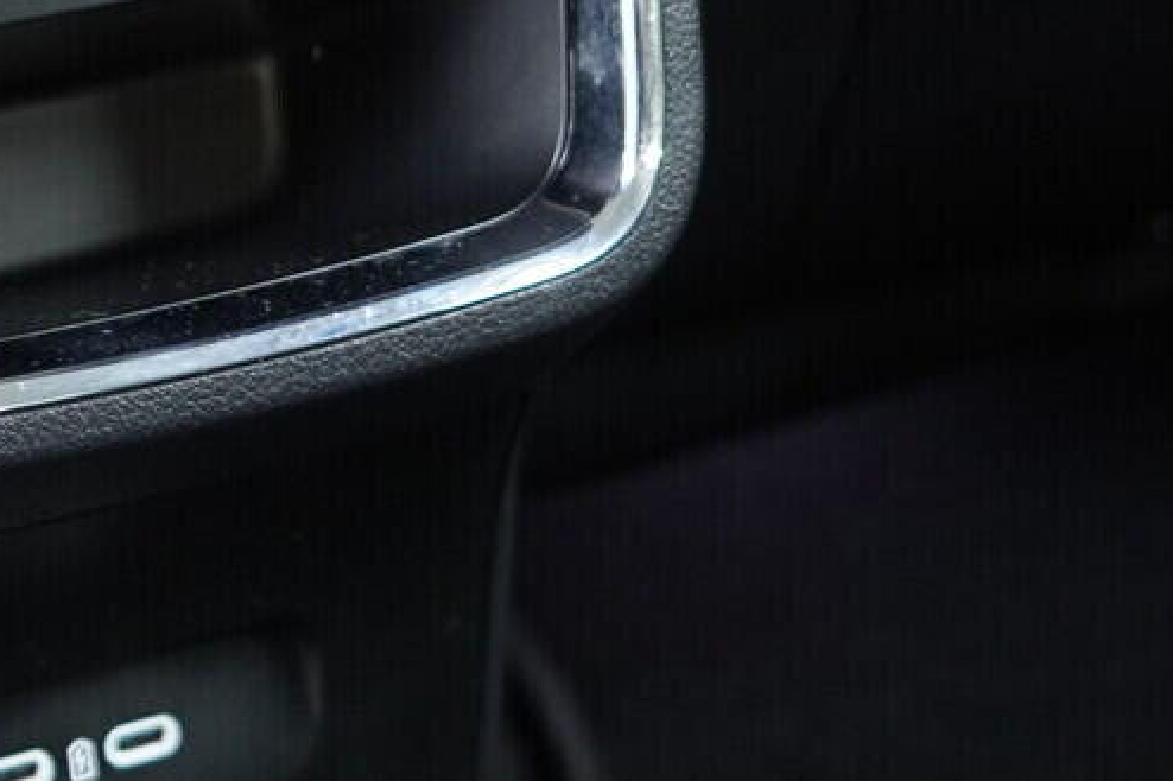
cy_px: 128
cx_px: 5
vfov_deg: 13.0
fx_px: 3420
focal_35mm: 105
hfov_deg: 18.9
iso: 1600
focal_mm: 24
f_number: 2.8
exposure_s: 1/40
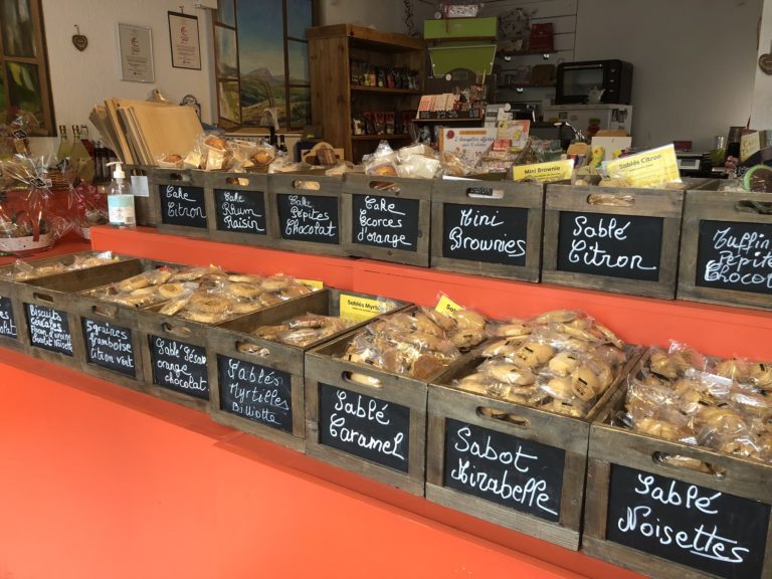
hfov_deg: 63.4
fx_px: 624
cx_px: 386
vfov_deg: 49.7
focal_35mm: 28
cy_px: 290
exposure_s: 1/33
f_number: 1.8
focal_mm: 3.99
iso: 32
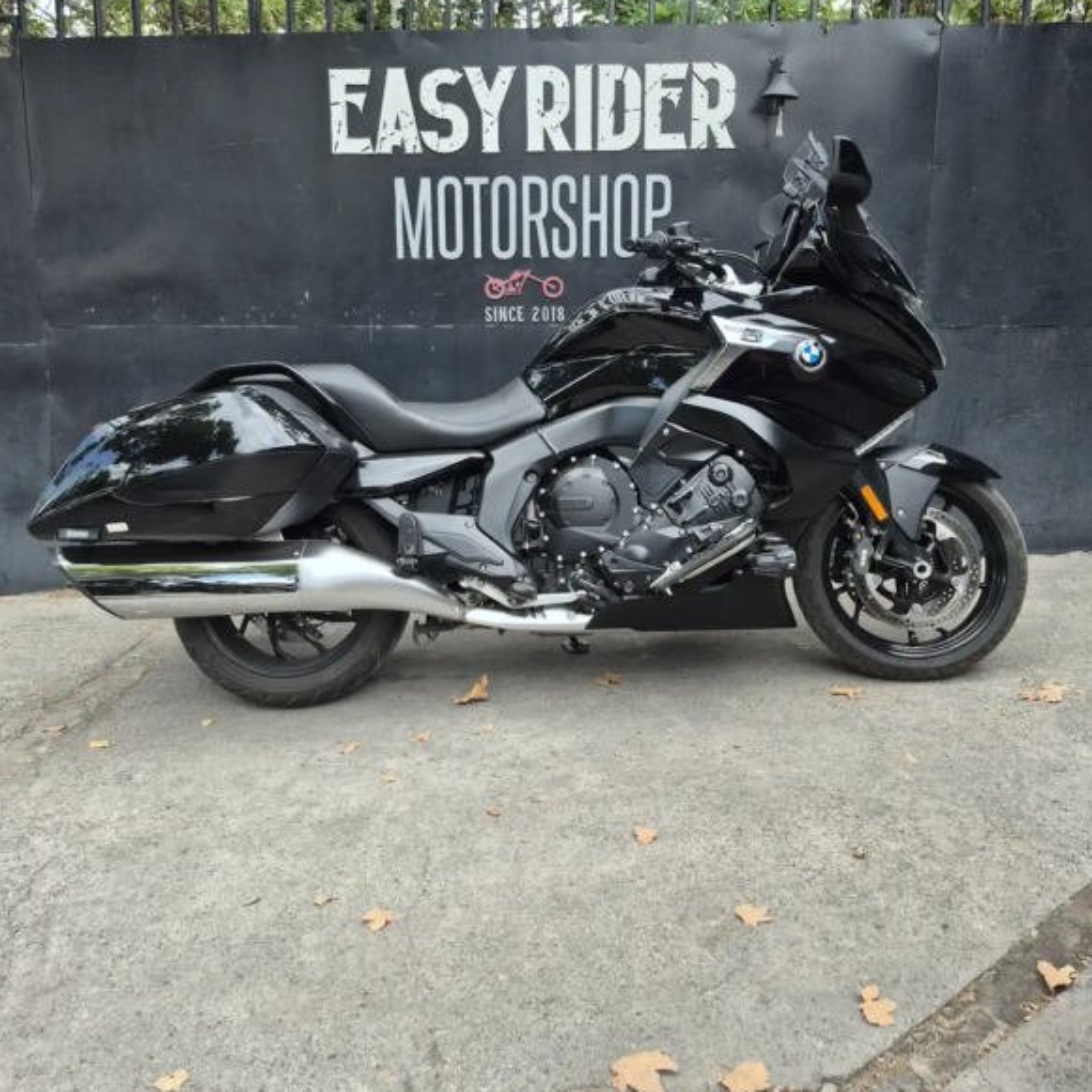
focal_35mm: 28
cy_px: 455
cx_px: 547
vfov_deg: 57.0
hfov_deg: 57.3
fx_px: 999
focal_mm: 5.4
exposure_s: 1/289
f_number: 1.8
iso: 25
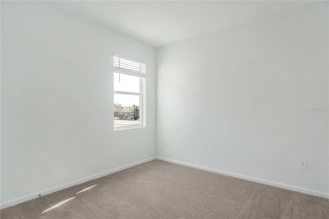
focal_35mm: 18
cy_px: 110
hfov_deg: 90.0
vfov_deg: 67.4
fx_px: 164
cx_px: 164
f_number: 5
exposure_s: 1/200
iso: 800
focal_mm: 12
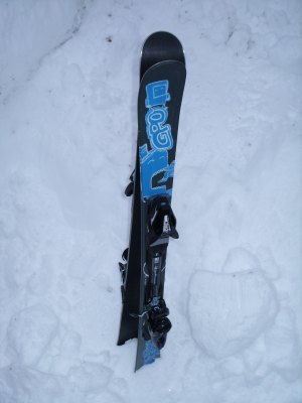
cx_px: 151
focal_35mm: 38
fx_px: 442
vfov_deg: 49.0
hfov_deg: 37.7
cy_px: 202
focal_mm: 7.8
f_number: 5.7
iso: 50
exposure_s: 1/176
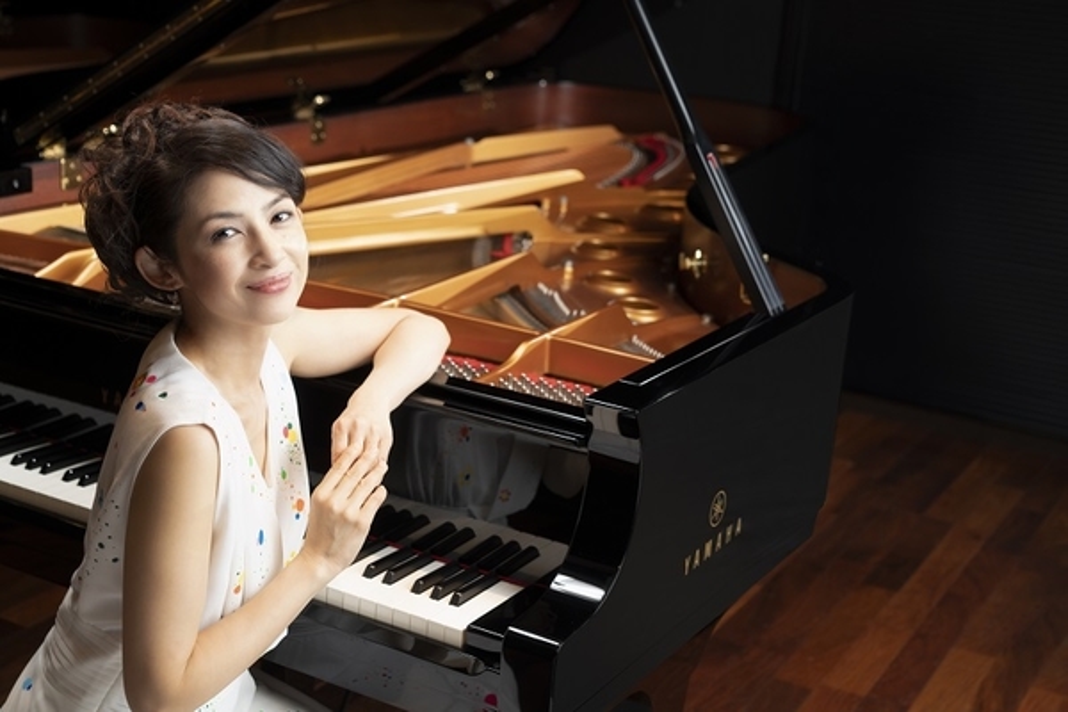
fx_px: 1513
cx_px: 534
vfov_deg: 26.5
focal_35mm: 51
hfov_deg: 38.9
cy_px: 356
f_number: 4.5
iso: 200
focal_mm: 51
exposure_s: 1/80
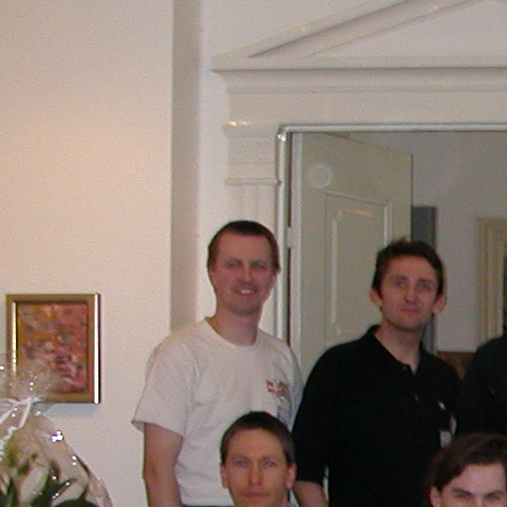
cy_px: 549
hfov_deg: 14.5
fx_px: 1823
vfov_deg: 15.4
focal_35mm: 110
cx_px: 808
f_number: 2.7
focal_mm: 5.6
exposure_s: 1/59.9
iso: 200
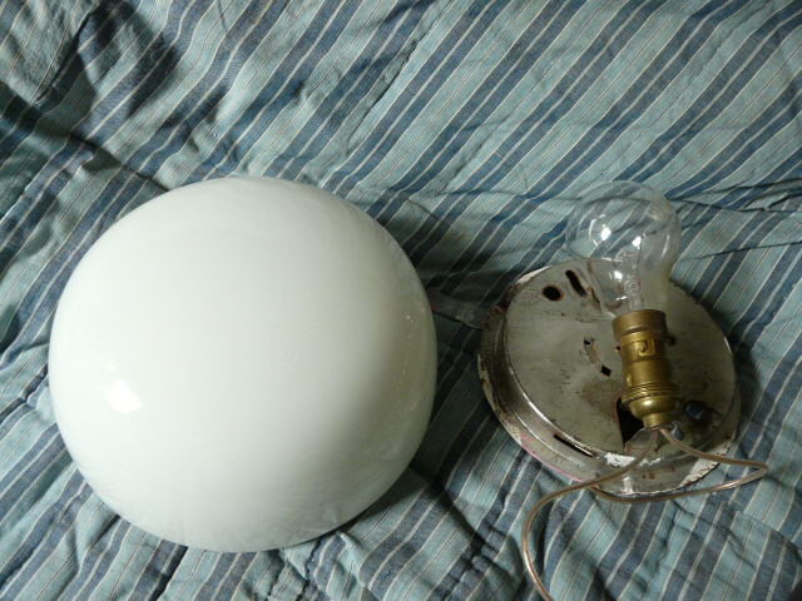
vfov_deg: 49.7
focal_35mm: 28
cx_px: 401
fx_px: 649
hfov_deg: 63.4
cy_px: 300
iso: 200
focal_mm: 4.6
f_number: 2.8
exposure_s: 1/20
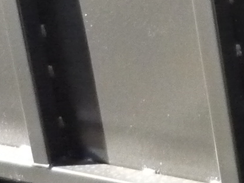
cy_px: -99
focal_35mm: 163
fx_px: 1149
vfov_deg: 8.9
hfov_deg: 10.7
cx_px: 541
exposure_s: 1/800
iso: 800
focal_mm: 5.5
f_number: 2.8
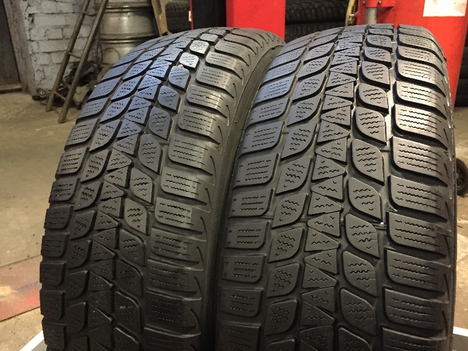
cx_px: 234
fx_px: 392
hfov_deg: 61.7
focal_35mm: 29
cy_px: 176
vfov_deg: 48.2
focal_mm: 4.15
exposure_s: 1/15
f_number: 2.2
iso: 500
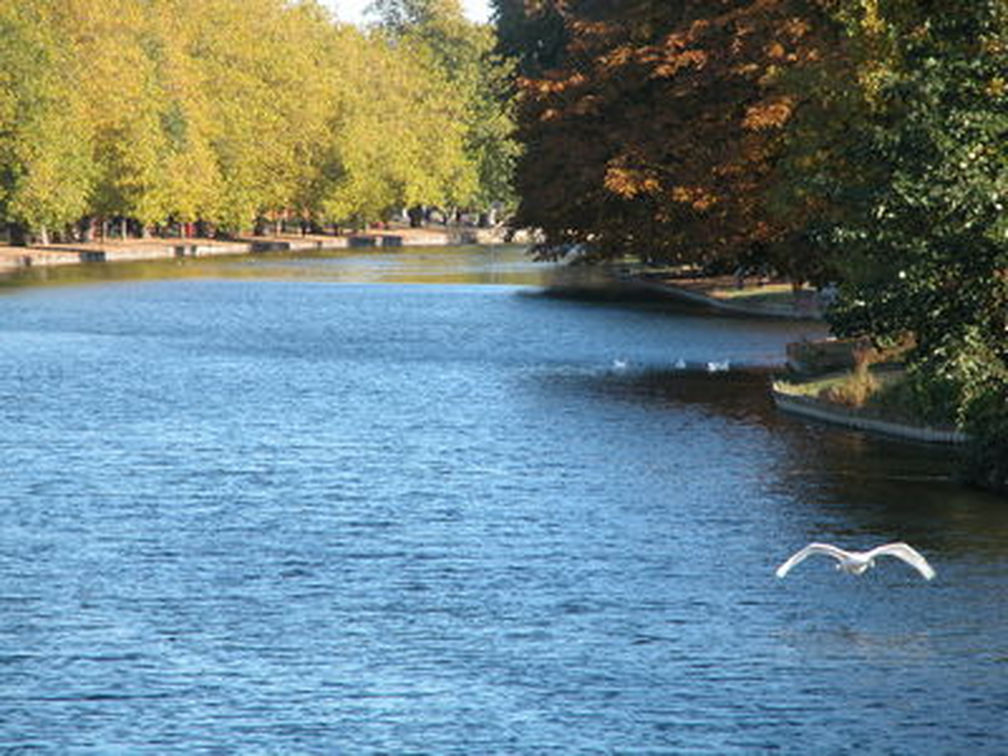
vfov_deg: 5.3
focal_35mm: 280
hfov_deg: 7.1
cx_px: 504
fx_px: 8153
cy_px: 378
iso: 100
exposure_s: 1/200
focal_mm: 71.2
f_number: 4.7
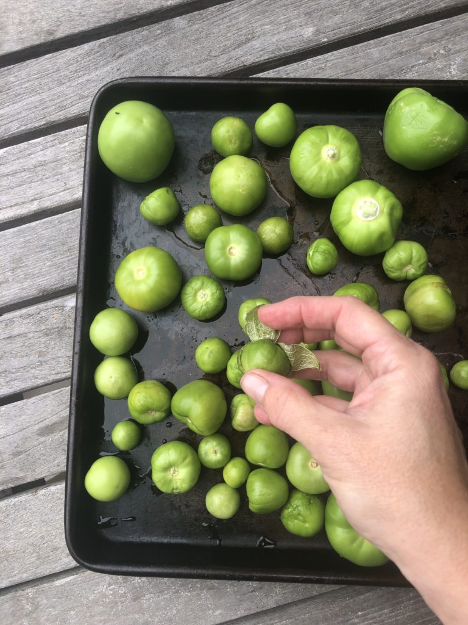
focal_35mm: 28
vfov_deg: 63.4
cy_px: 312
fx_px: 505
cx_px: 234
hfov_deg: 49.7
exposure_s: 1/233
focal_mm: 3.99
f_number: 1.8
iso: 20
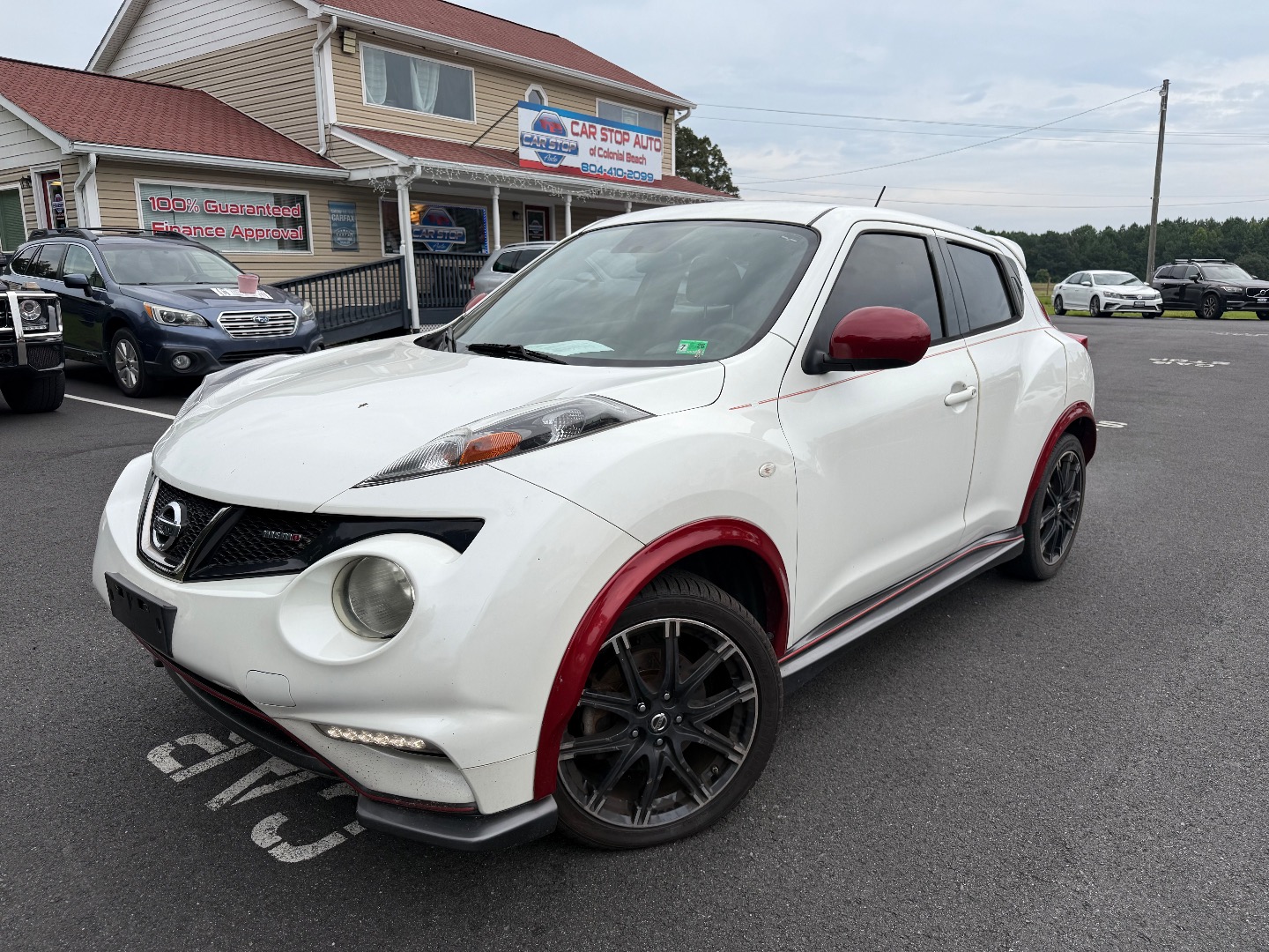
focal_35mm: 24
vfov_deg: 56.8
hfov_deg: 71.6
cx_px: 634
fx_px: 880
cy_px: 476
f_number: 1.78
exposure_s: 1/1032
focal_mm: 6.76
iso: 80
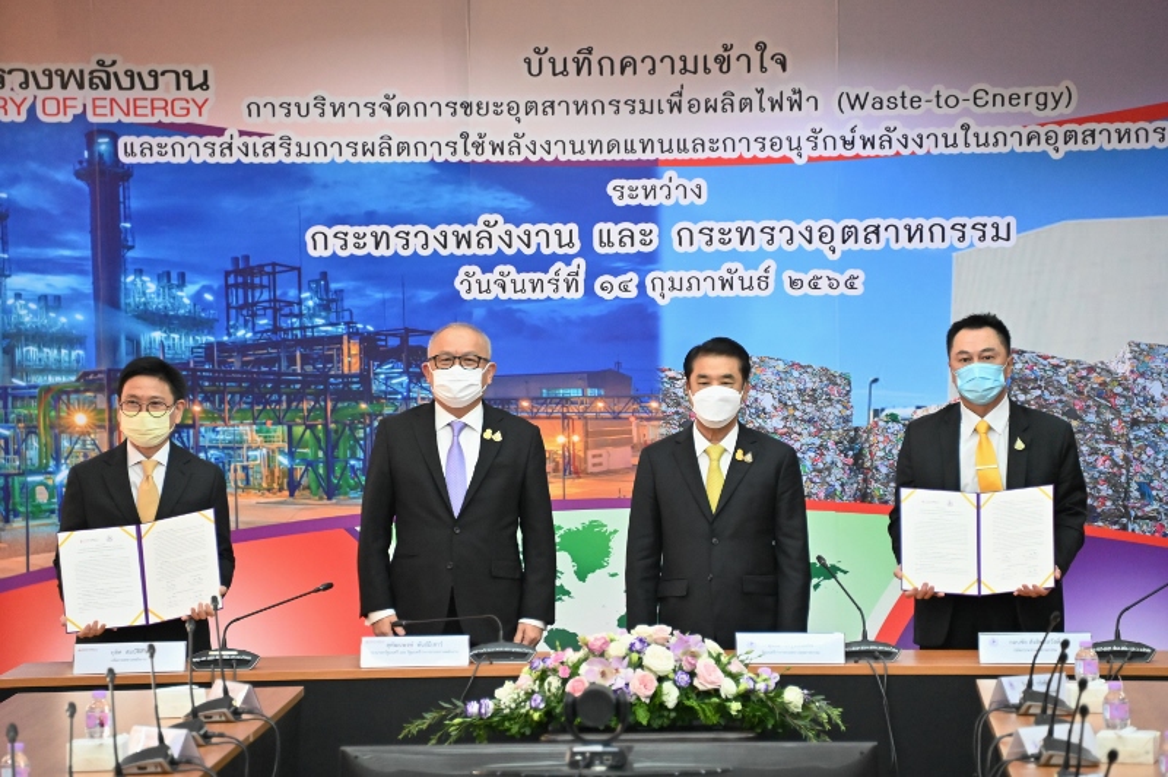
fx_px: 8104
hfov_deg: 8.2
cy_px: 388
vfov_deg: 5.5
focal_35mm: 250
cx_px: 584
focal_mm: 250
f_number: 5.6
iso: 8000
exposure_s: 1/125
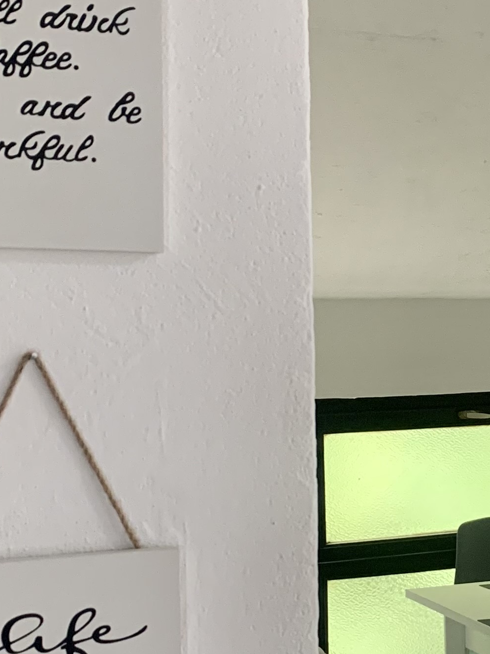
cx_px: 534
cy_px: 483
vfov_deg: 24.5
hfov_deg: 18.0
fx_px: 1491
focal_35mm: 79
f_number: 1.8
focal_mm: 4.25
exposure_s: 1/60
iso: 125
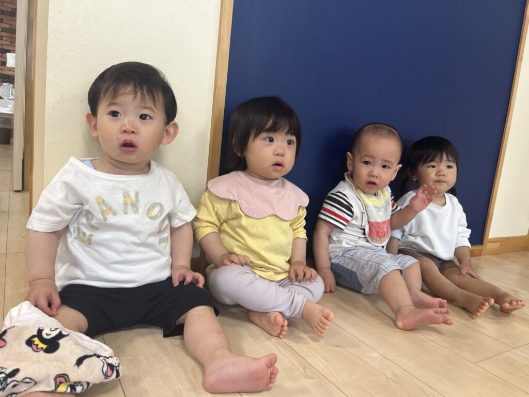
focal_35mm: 26
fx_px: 397
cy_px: 198
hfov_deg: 67.3
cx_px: 264
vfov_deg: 53.1
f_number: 1.6
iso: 80
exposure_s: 1/120
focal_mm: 5.1
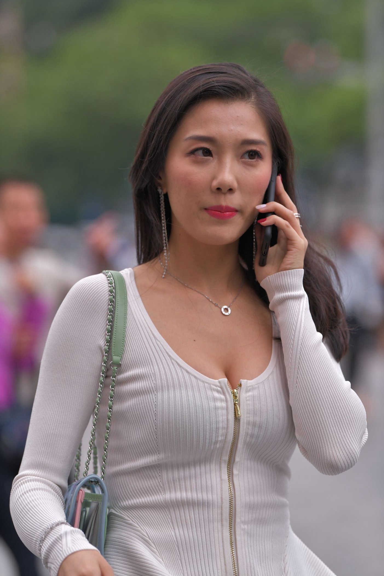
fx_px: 2720
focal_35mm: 170
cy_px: 288
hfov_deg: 8.1
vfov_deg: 12.1
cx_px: 192
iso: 720
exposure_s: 1/800
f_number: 4
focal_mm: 170
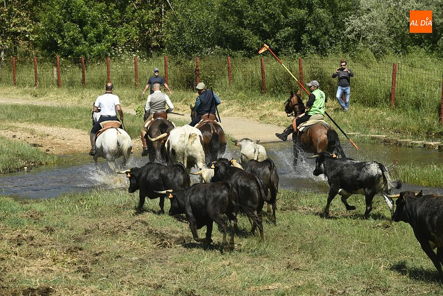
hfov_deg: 13.7
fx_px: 1846
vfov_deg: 9.2
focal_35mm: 150
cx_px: 222
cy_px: 148
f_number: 8
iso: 160
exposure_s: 1/320
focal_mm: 150
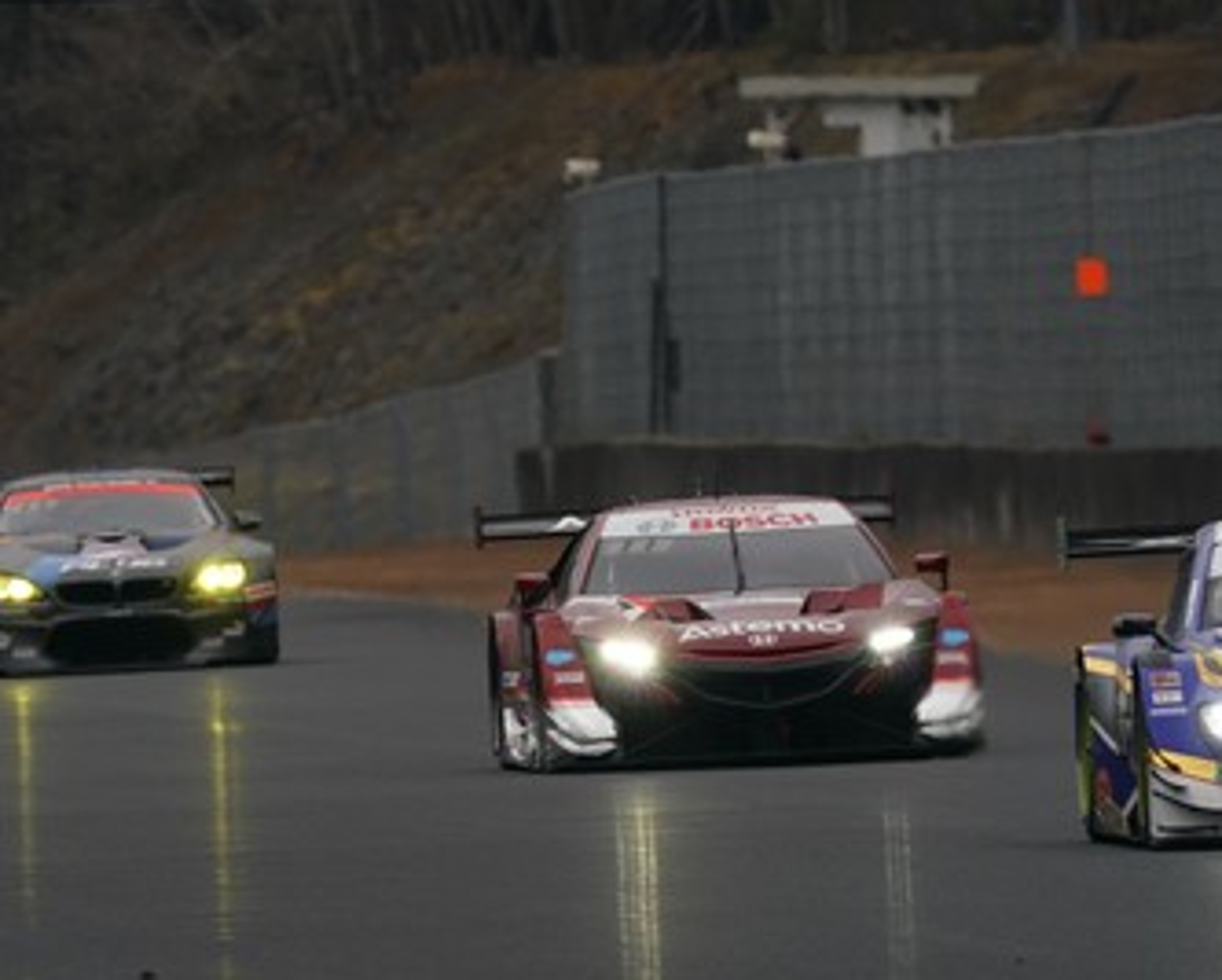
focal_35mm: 1216
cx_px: 528
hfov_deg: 1.6
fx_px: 44017
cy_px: 110
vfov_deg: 1.3
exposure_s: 1/250
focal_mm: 600
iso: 320
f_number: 10
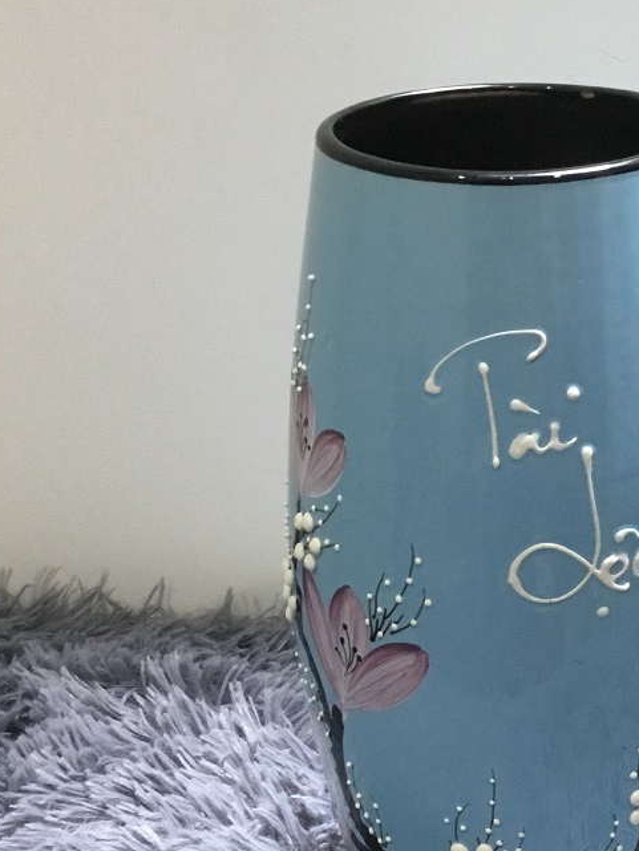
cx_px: 496
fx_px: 1427
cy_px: 617
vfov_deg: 32.7
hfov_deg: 24.9
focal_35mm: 58
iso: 160
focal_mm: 3.3
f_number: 2.4
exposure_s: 1/33
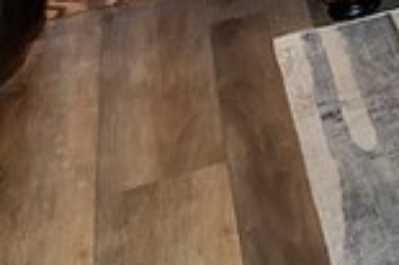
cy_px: -567
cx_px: 878
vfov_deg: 9.8
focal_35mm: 99
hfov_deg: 15.1
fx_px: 1096
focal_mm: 10
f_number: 8
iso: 400
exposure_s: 1/30
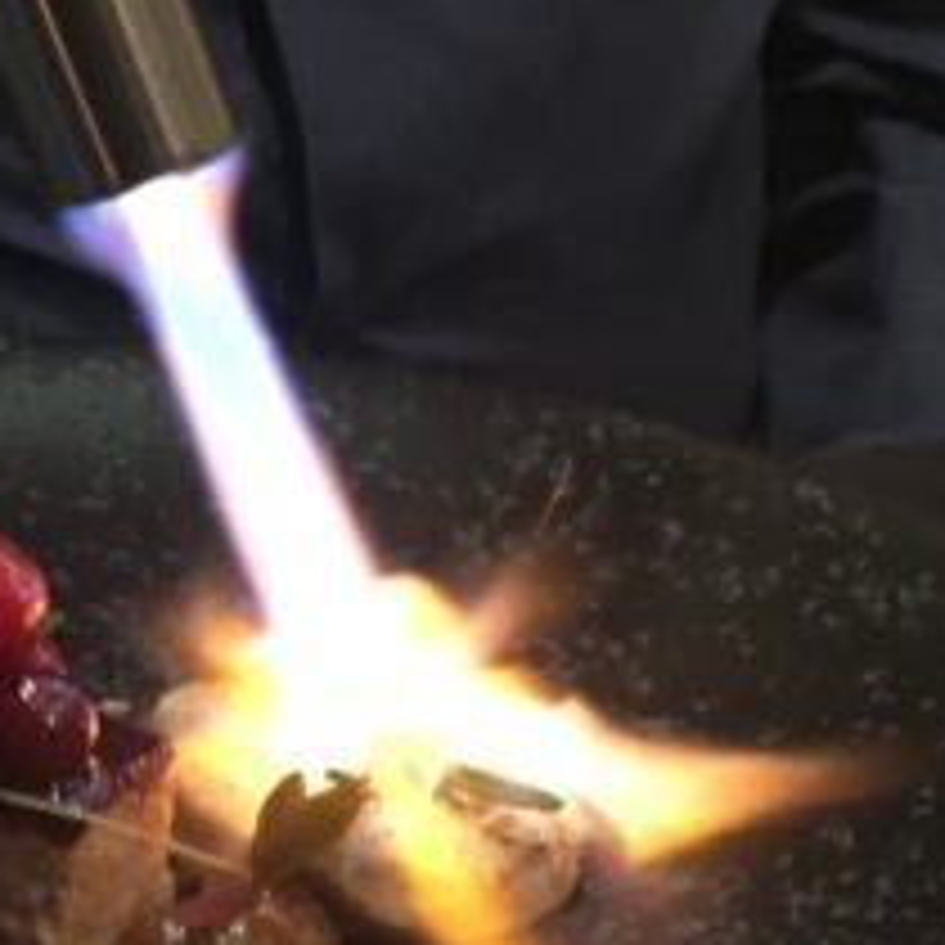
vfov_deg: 20.3
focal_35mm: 85
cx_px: 306
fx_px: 2625
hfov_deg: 20.3
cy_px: 698
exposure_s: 1/17
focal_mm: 4.15
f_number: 2.2
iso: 500
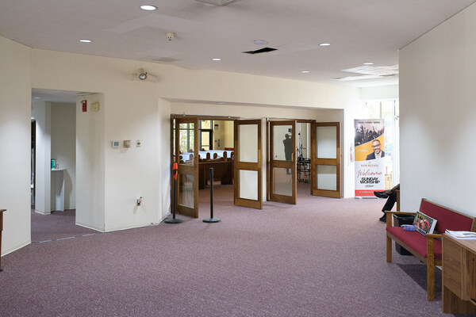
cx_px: 238
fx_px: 463
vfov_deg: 37.9
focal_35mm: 35
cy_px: 158
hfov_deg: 54.4
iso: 2000
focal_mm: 23
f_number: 4
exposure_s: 1/200
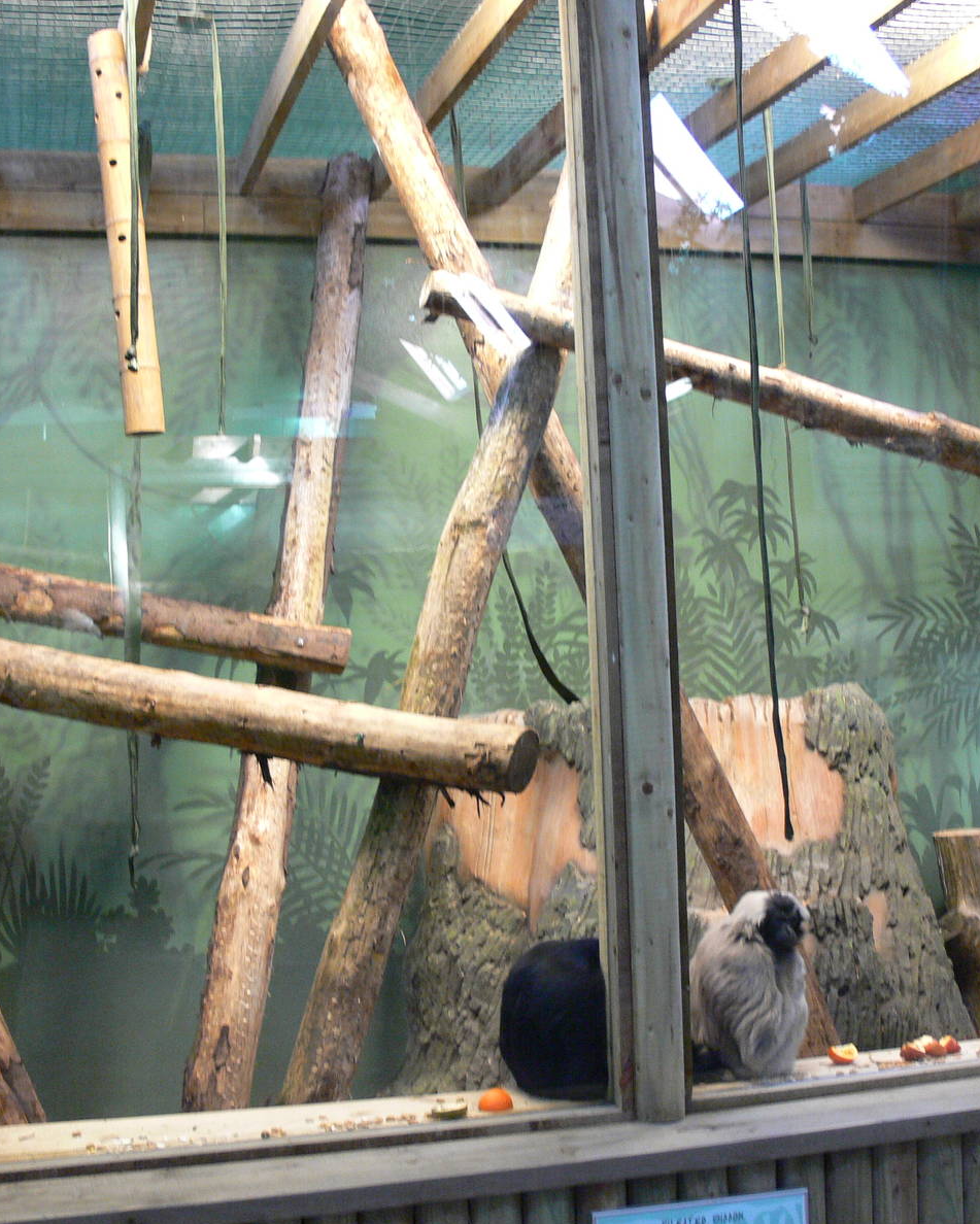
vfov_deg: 40.3
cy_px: 610
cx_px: 489
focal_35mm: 46
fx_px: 1667
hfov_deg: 32.8
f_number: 2.8
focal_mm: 7.4
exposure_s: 1/20
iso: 200
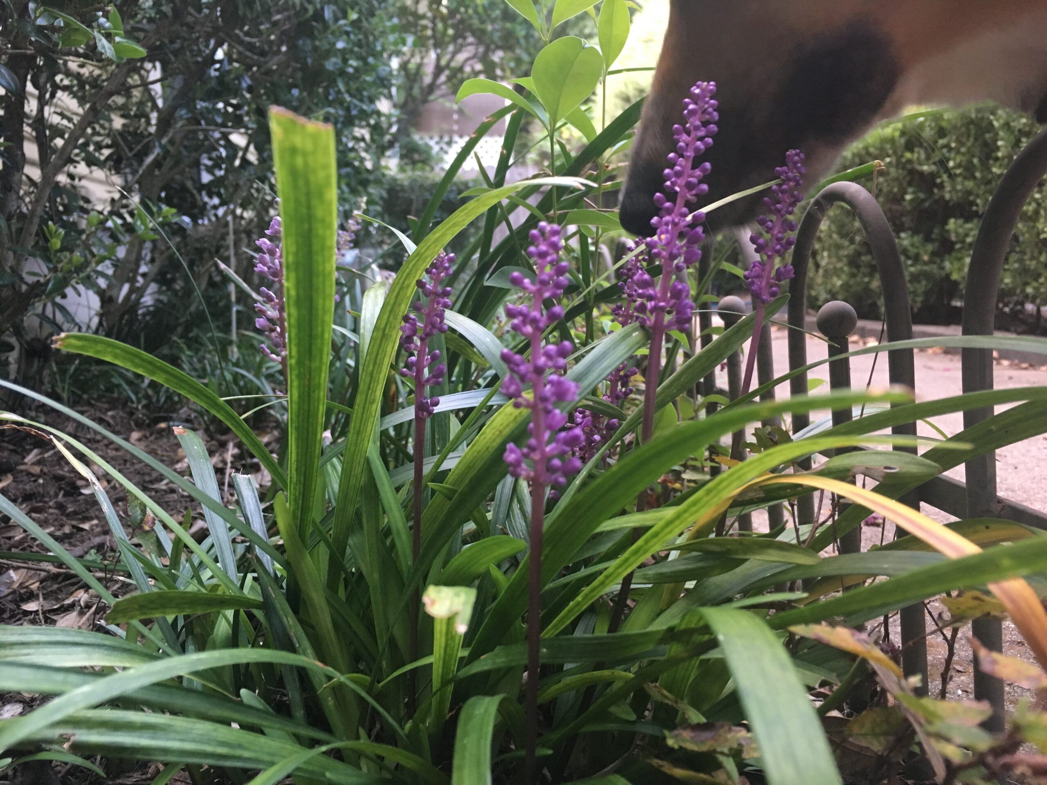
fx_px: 877
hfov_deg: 61.7
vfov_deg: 48.2
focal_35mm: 29
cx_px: 524
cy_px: 392
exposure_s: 1/30
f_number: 2.2
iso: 125
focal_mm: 4.15
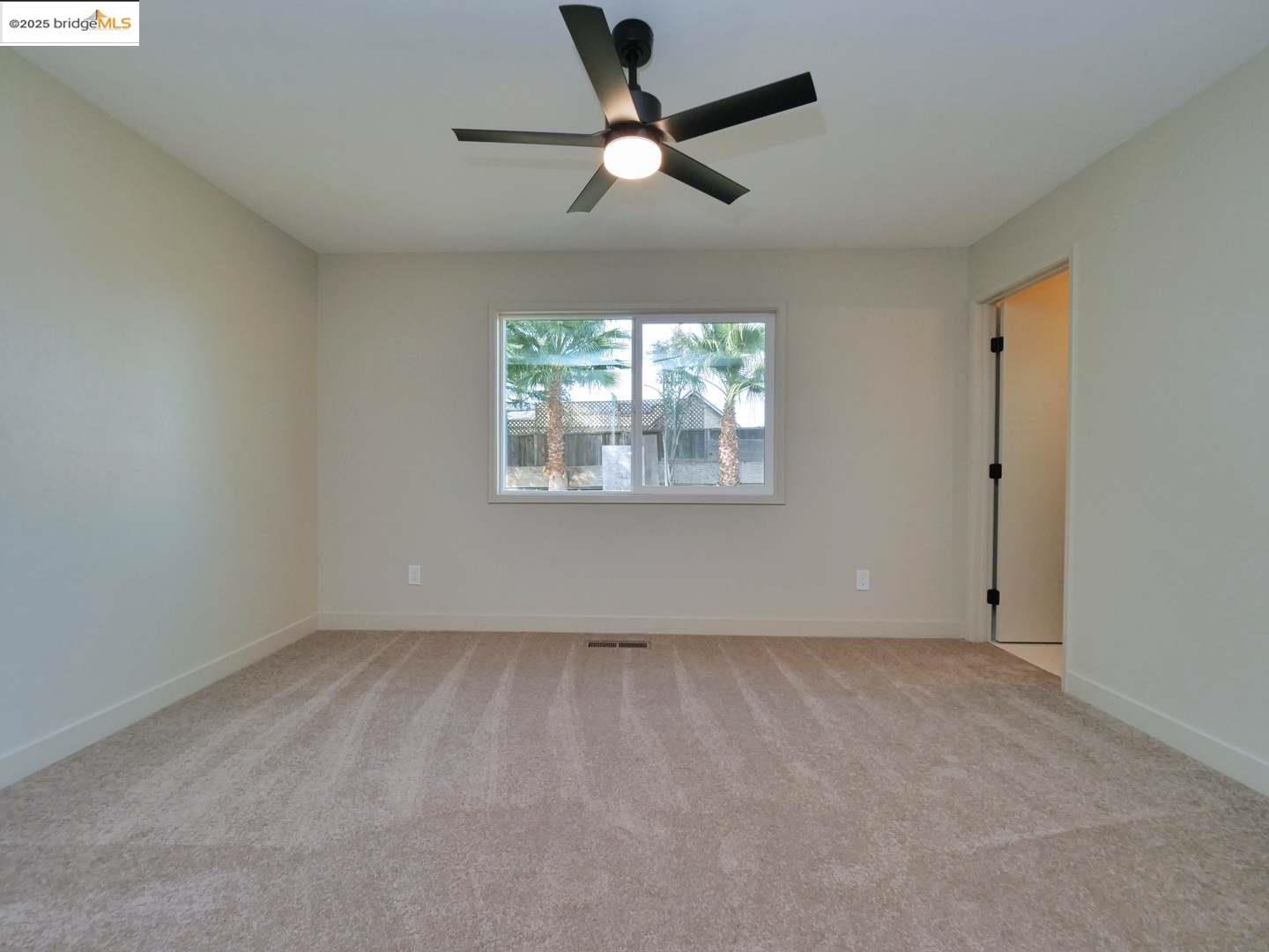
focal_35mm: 14
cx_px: 634
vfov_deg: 85.7
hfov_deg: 102.1
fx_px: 513
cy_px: 476
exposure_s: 1/160
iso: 800
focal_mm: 7
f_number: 6.3
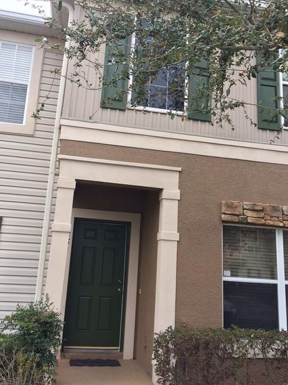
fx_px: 378
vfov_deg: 53.8
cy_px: 165
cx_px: 149
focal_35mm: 34
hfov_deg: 41.7
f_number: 2.2
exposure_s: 1/540
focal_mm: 4.15
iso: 32
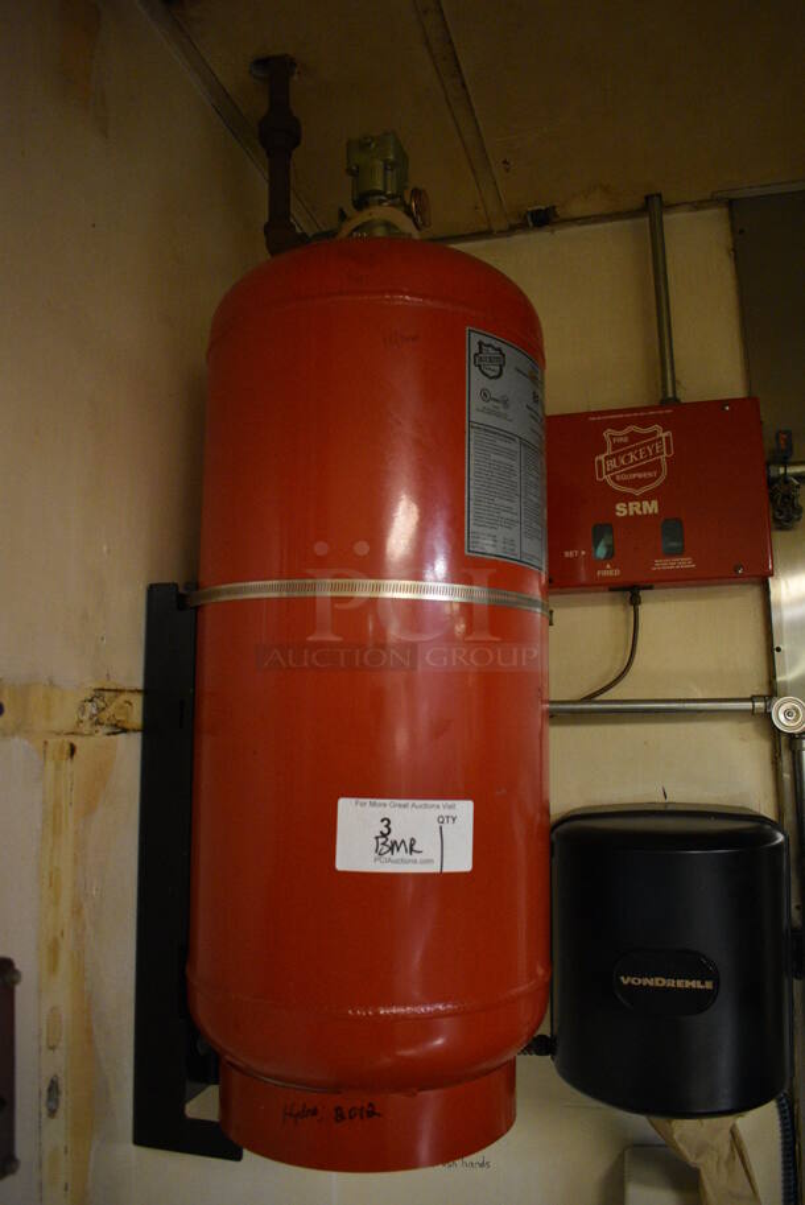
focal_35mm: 27
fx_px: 904
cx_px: 402
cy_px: 602
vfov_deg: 67.3
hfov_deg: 48.0
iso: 3200
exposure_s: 1/30
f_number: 3.5
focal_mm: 18
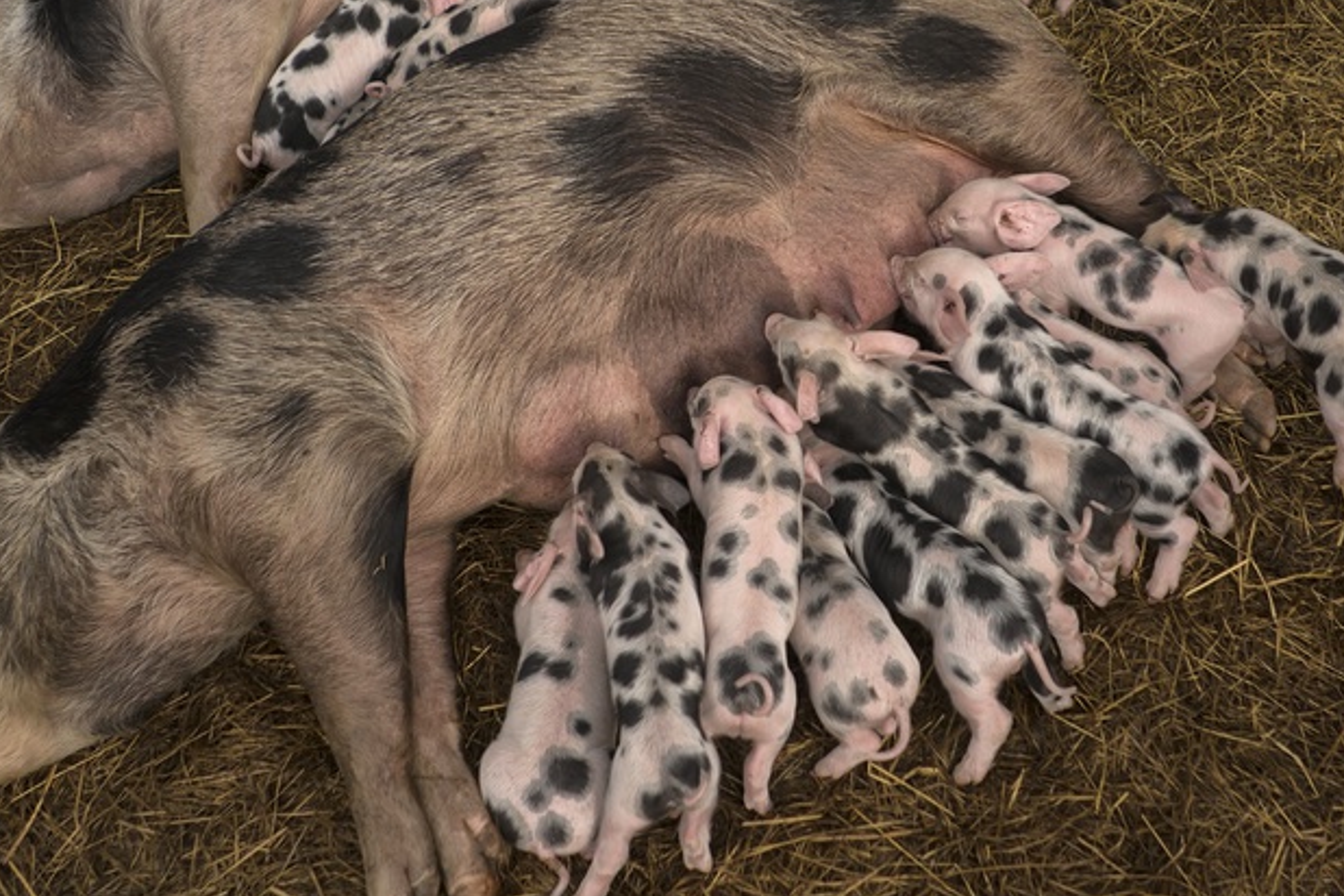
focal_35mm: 34
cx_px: 639
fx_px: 1269
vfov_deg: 38.5
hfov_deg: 55.8
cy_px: 306
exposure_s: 1/500
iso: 50
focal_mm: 21
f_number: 2.8
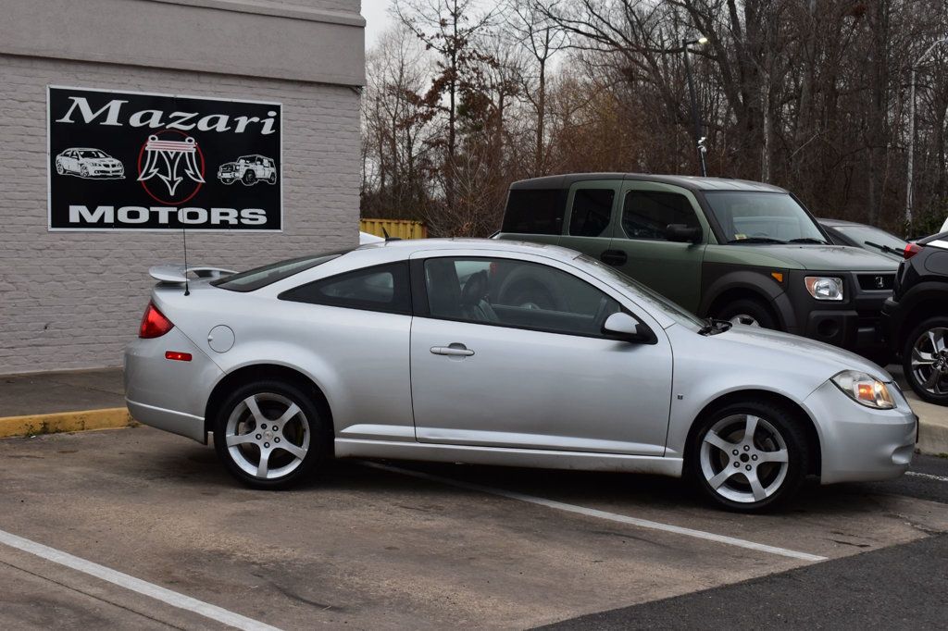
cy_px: 316
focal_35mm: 57
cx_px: 474
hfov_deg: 35.1
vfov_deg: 23.8
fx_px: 1500
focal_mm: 38
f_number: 8
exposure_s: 1/80
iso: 400
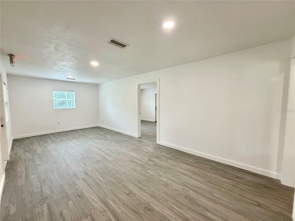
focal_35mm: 14
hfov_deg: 102.1
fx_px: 119
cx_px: 148
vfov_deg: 85.7
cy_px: 110
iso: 320
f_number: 2.2
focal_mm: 2.22
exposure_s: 1/121
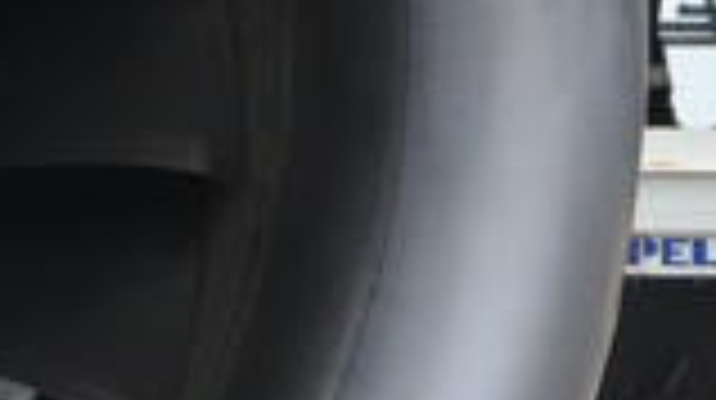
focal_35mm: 893
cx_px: -405
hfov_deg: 2.4
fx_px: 16934
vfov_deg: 1.4
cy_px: -265
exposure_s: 1/500
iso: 400
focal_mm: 75
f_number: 11
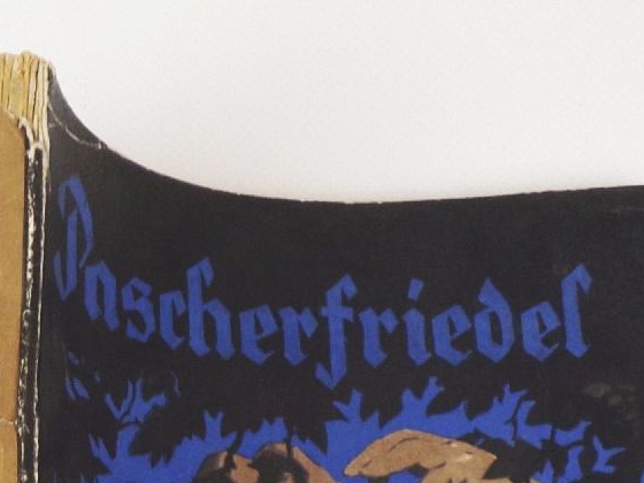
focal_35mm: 79
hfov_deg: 23.8
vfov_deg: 16.6
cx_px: 17
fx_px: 1470
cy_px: 767
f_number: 3
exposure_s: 1/34
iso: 80
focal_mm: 4.3
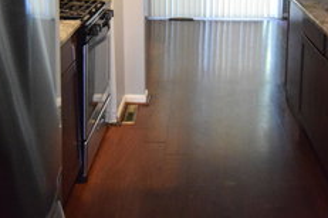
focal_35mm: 53
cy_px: 3
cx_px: 227
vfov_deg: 24.4
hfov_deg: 37.0
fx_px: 483
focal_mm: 17
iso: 8000
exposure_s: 1/100
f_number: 6.3
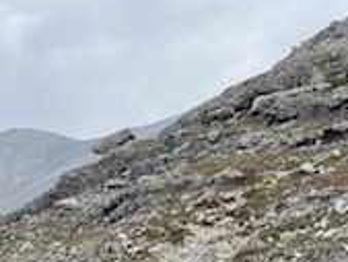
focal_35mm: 77
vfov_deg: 18.6
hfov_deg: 25.2
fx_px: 775
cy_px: 265
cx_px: 218
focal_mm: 5.1
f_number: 1.6
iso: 50
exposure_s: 1/1477
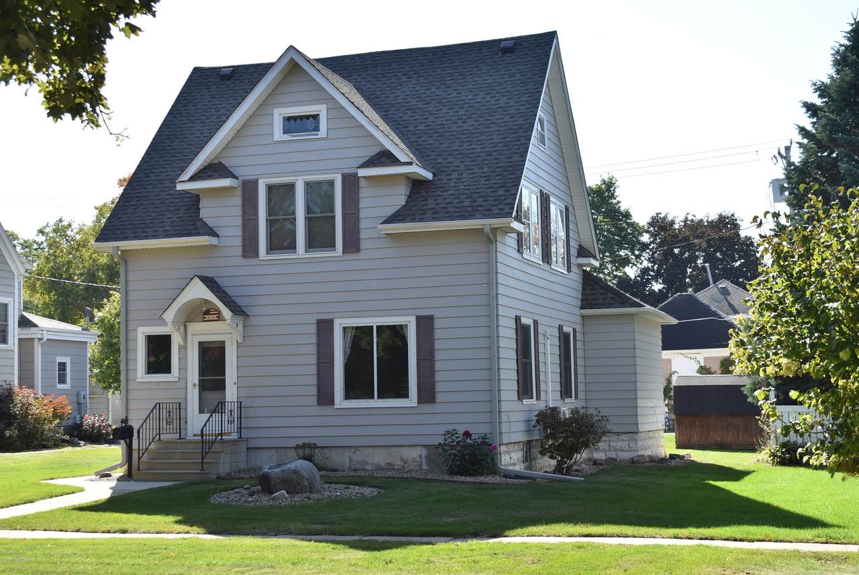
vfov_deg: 23.8
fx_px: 1361
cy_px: 288
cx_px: 430
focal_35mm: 57
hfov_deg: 35.0
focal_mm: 38
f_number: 7.1
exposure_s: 1/200
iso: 100
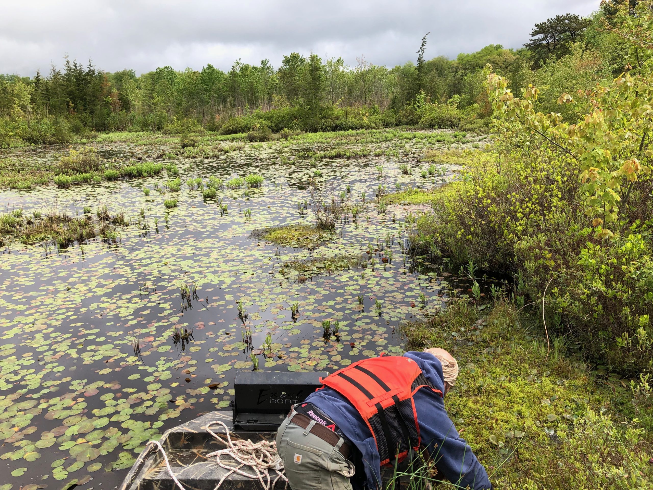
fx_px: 528
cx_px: 326
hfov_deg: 63.4
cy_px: 245
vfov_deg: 49.7
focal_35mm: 28
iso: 20
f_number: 1.8
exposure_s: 1/852
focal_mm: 3.99
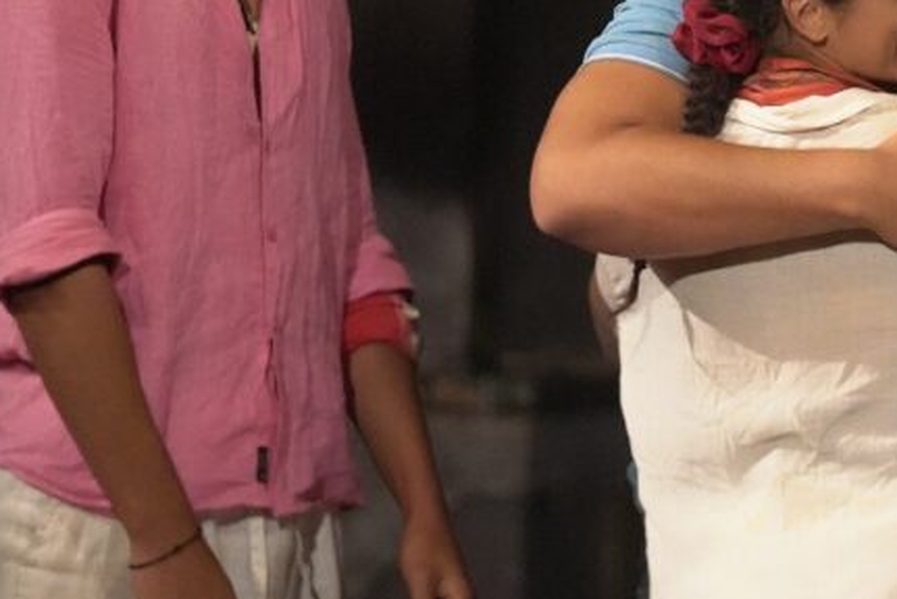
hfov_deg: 4.4
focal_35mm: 468
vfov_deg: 2.9
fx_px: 11668
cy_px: 76
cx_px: 943
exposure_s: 1/1250
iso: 20000
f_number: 2.8
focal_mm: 197
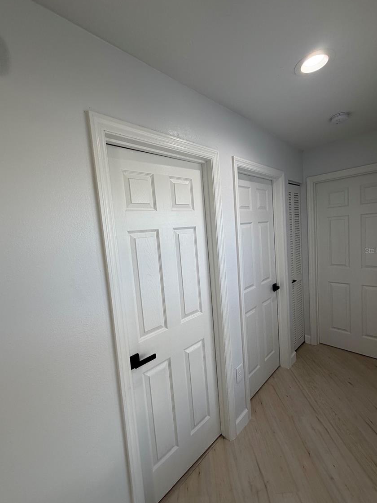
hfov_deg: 81.7
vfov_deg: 98.2
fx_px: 218
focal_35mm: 15
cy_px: 250
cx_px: 195
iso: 64
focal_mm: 2.22
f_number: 2.2
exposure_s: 1/120
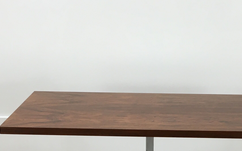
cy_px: 185
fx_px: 481
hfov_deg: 28.1
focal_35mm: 73
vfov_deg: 17.0
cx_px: 150
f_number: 2.2
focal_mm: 4.15
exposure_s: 1/33
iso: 25
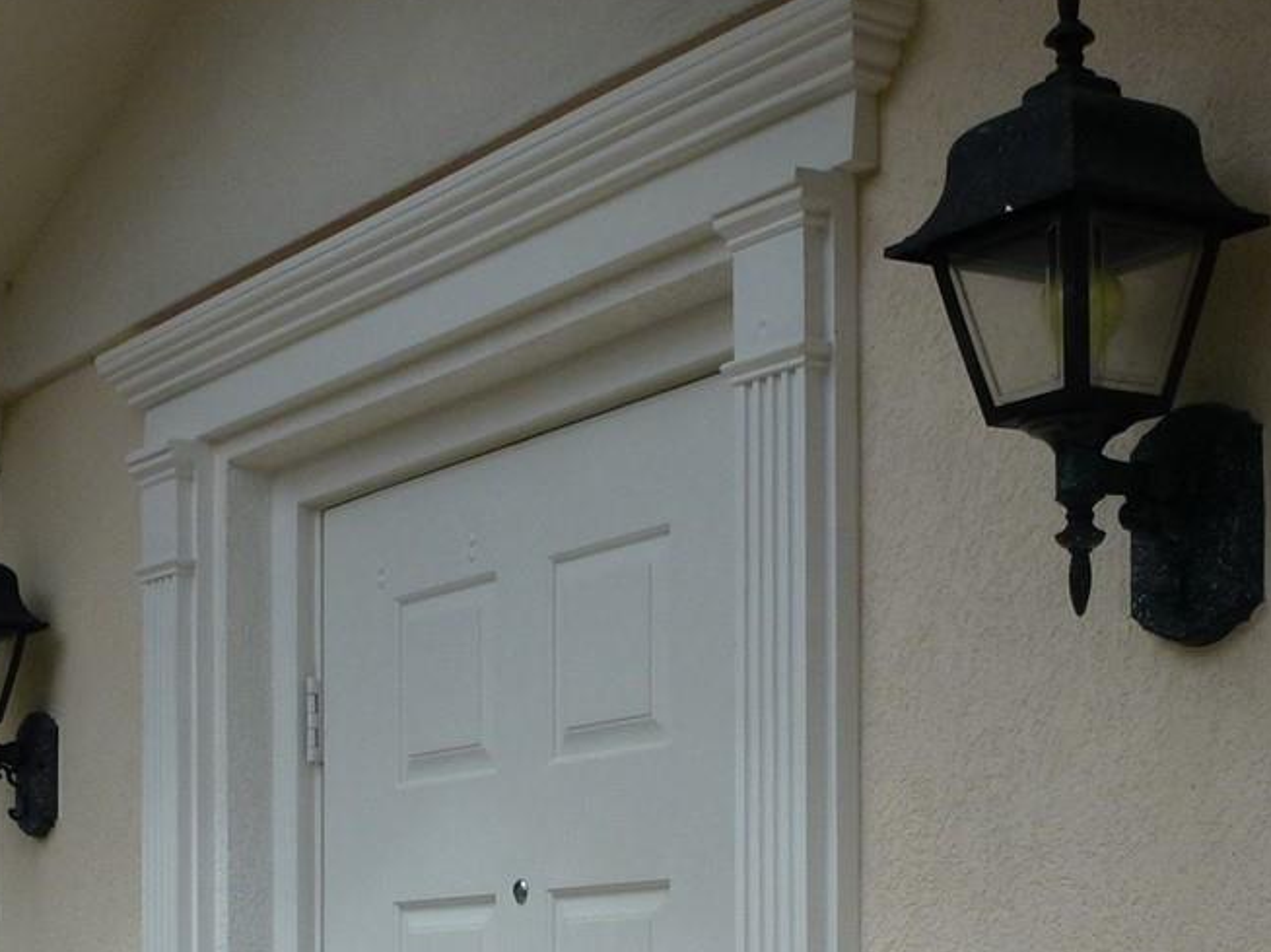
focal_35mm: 71
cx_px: 315
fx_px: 2606
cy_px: 1045
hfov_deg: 27.0
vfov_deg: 19.8
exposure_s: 1/1000
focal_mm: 5
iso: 100
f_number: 4
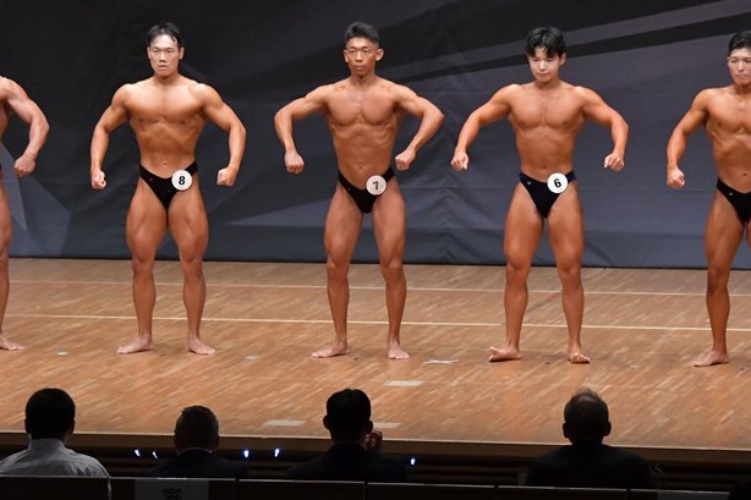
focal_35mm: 212
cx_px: 446
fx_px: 4421
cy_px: 259
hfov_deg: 9.7
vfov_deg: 6.5
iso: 6400
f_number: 5.6
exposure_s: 1/400
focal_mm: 112
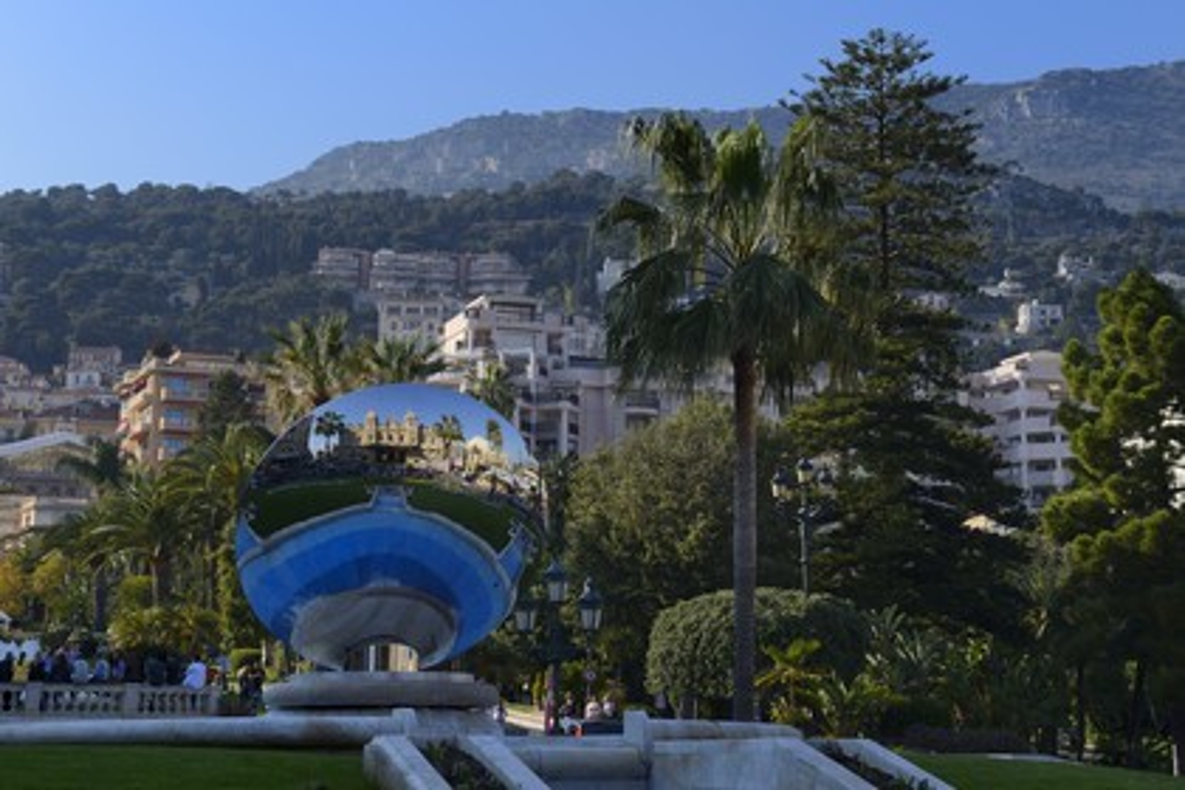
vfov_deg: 21.9
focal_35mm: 62
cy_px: 395
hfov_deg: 32.4
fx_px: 2041
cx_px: 592
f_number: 11
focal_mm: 62
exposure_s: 1/200
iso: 200
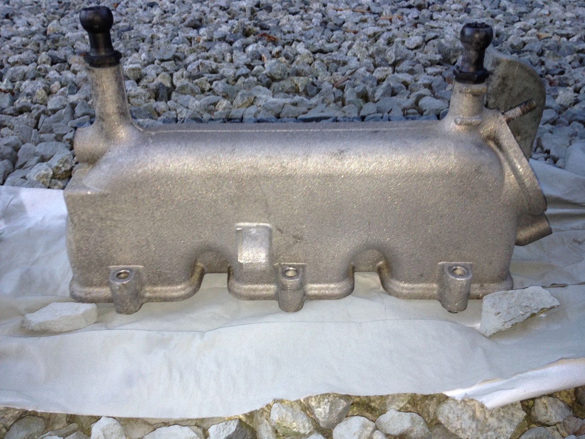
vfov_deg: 40.7
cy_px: 220
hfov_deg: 52.6
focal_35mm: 35
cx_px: 292
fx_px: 592
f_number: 2.4
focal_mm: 4.28
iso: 50
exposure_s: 1/37
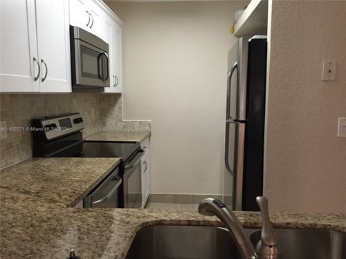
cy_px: 130
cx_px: 173
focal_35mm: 29
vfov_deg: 48.2
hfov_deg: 61.7
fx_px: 290
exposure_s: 1/30
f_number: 2.2
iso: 160
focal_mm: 4.15
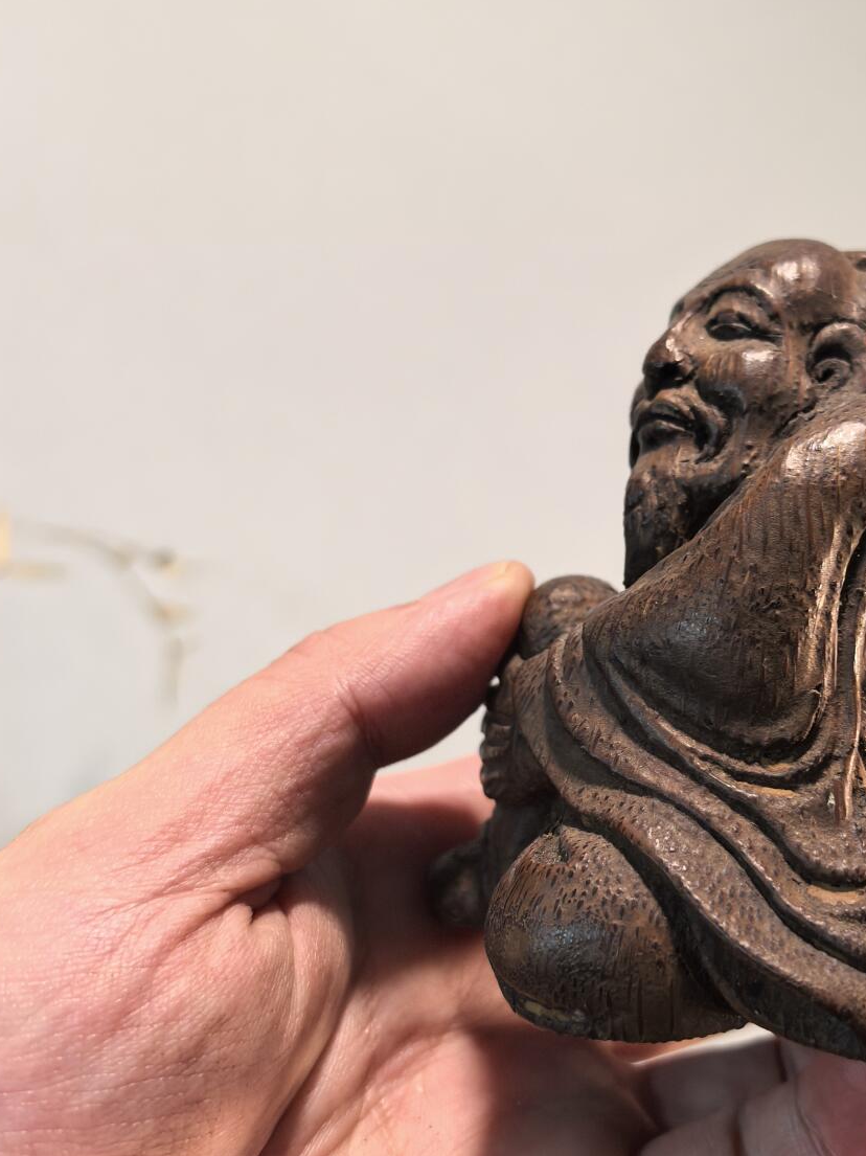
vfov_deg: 42.9
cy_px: 550
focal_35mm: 44
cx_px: 676
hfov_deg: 32.1
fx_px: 1469
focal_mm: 6.98
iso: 3200
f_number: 2
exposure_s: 1/1037
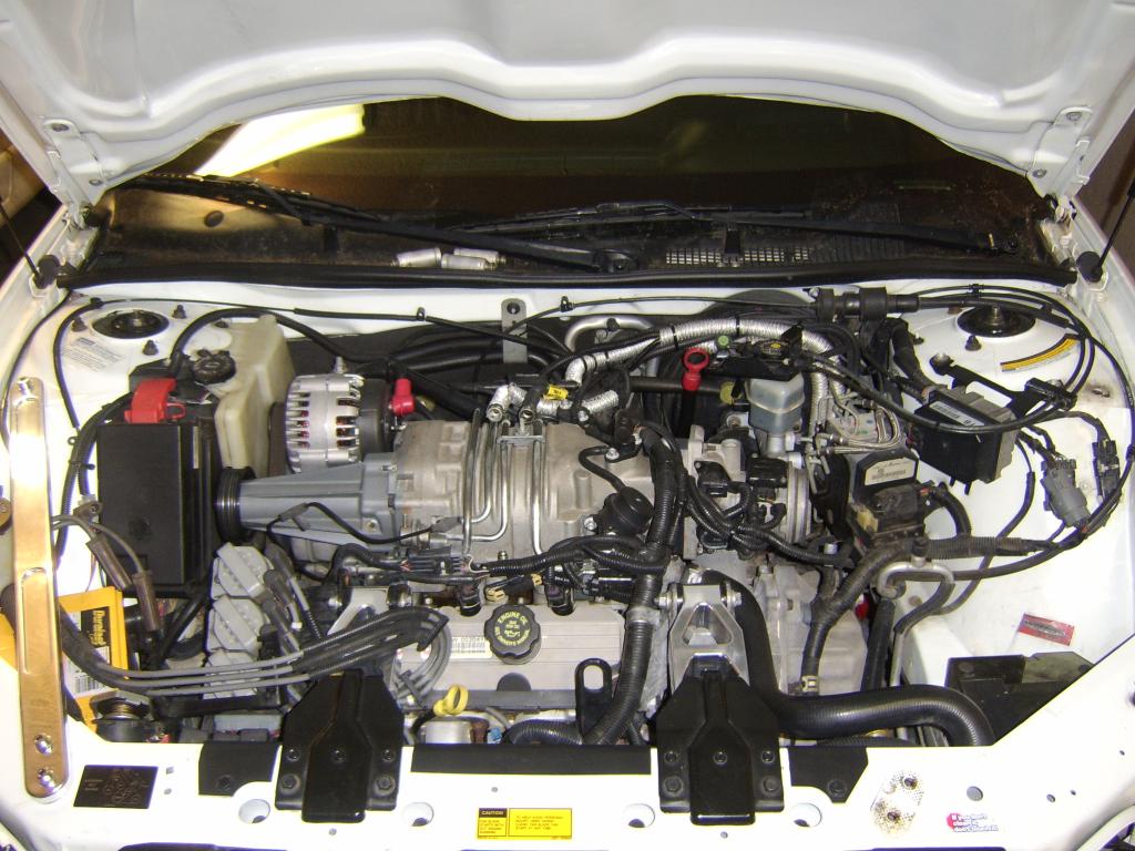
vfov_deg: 45.4
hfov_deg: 58.4
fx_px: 1016
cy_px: 426
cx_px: 568
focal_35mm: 31
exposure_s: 1/30
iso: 141
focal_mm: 8.13
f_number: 2.7
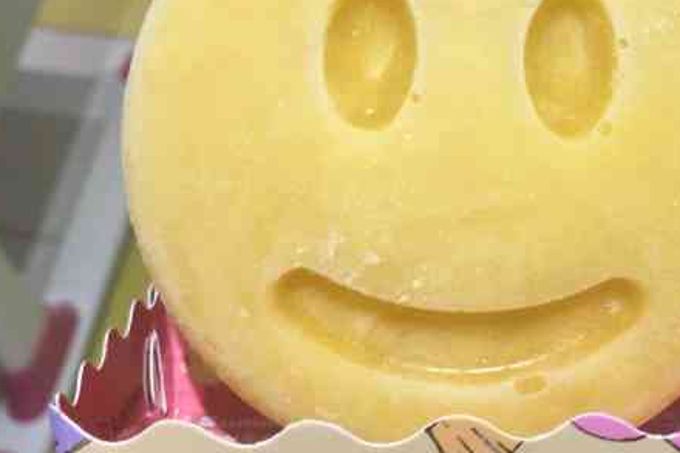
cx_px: 473
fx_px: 1208
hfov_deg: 31.1
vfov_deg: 21.2
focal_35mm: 64
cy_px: 172
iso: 25
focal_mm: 4.15
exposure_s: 1/33
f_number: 2.2
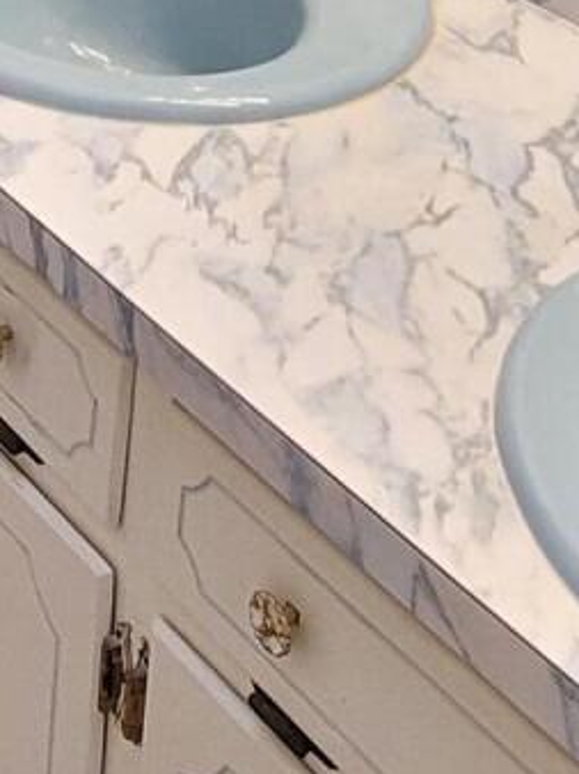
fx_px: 1719
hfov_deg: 18.5
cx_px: -43
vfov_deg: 19.9
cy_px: -540
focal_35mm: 77
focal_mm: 2.2
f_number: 2.2
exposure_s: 1/60
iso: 320
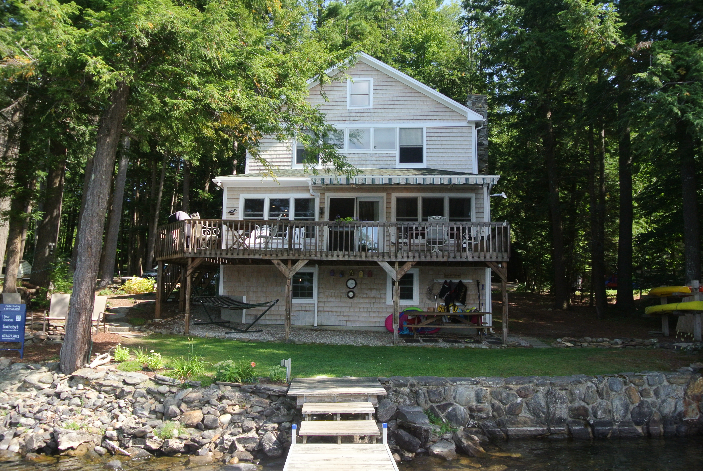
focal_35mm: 27
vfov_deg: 48.0
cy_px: 236
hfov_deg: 67.3
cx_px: 352
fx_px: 528
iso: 400
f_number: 5.6
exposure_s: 1/500
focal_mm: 10
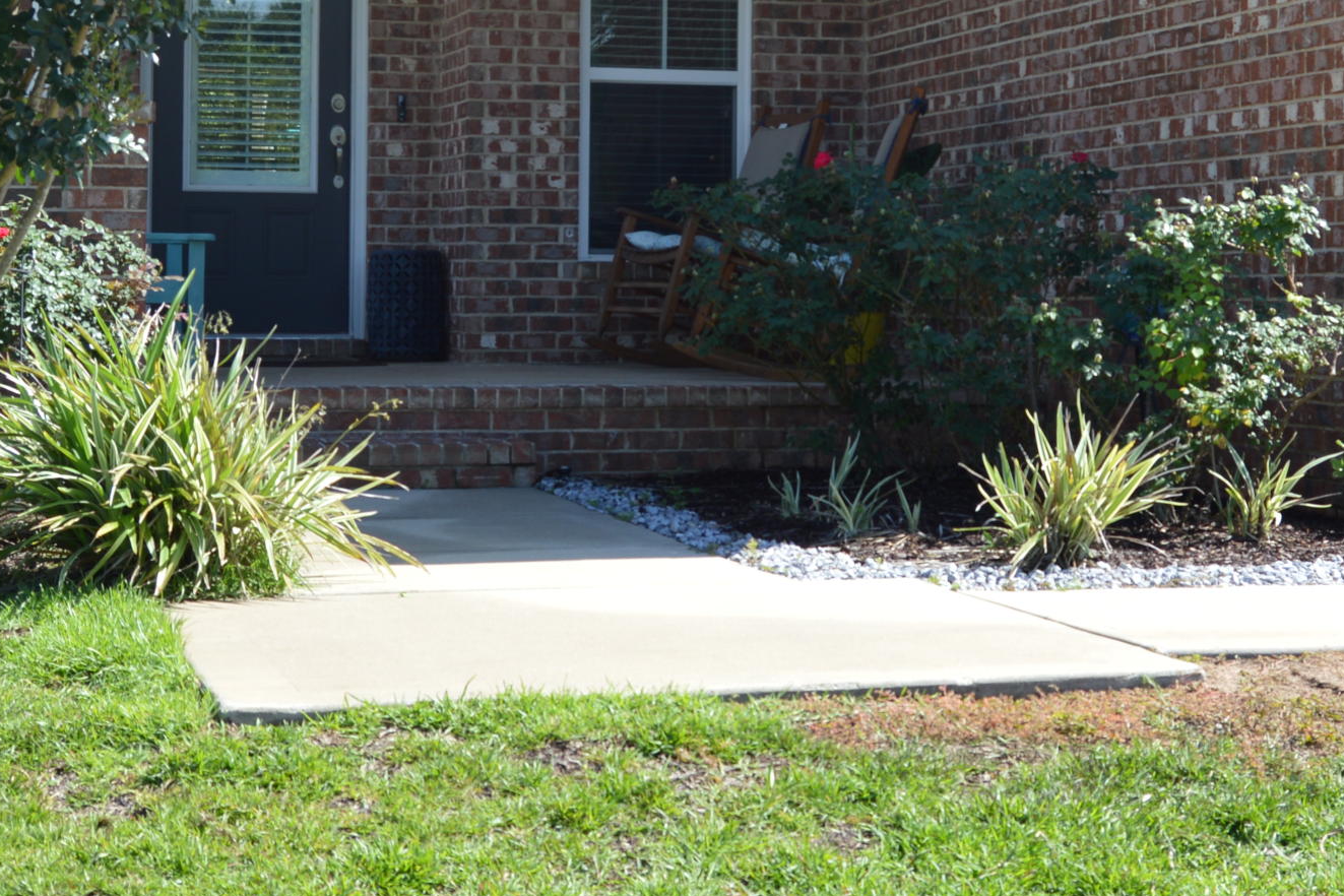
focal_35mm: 78
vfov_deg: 17.4
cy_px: 208
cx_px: 857
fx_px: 2917
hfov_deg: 25.9
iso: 100
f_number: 7.1
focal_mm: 23
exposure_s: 1/200
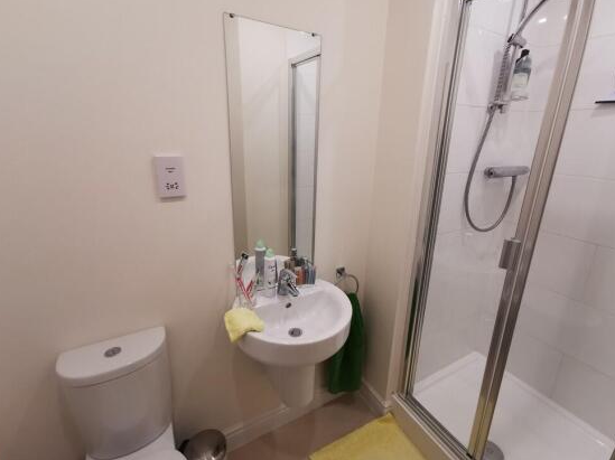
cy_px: 222
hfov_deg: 91.0
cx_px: 319
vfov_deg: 74.6
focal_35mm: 17
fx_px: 302
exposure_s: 1/33.3
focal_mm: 2.35
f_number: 2.2
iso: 250
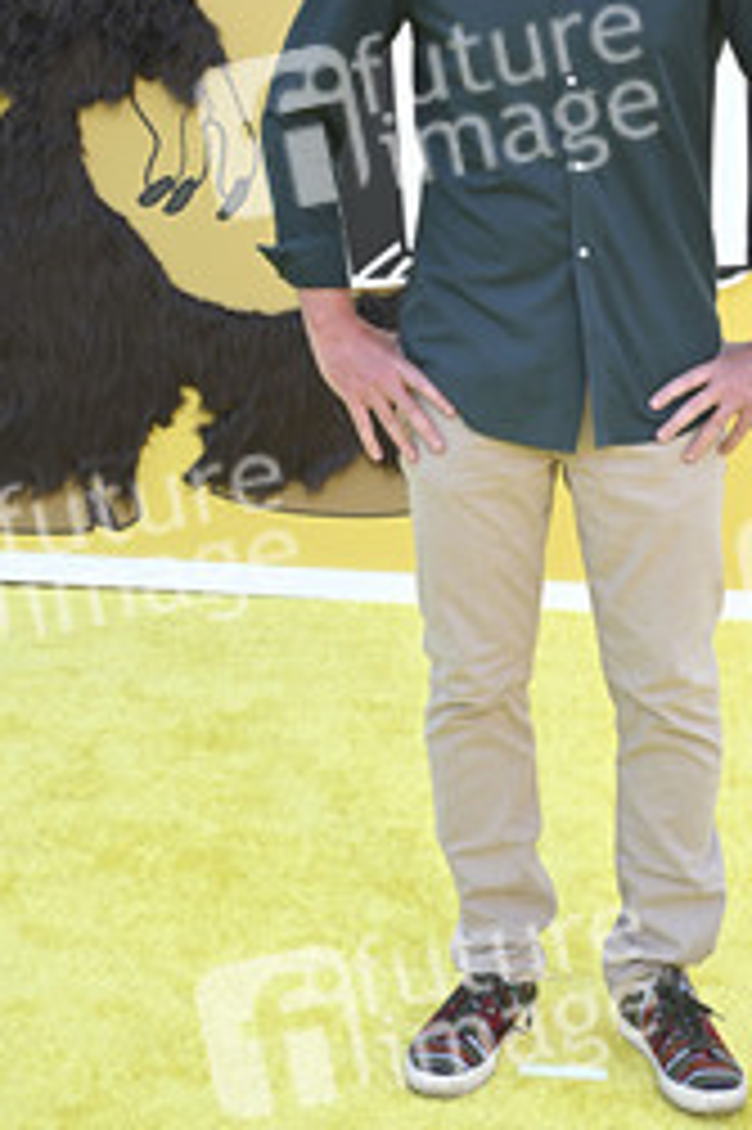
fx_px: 2698
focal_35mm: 86
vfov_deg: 23.5
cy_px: 338
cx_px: 558
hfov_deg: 15.8
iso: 640
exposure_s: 1/200
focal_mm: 54
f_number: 7.1
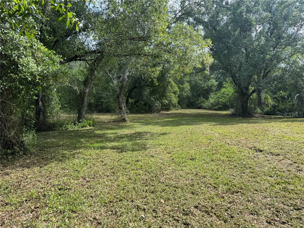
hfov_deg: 71.6
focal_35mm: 24
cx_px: 152
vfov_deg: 56.8
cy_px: 114
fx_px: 211
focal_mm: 6.76
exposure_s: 1/782
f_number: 1.78
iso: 80
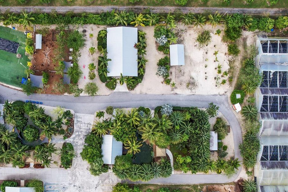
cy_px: 143
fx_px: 304
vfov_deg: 34.3
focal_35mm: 38
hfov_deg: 50.0
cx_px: 101
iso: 110
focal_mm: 8.38
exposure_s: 1/320
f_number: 2.8
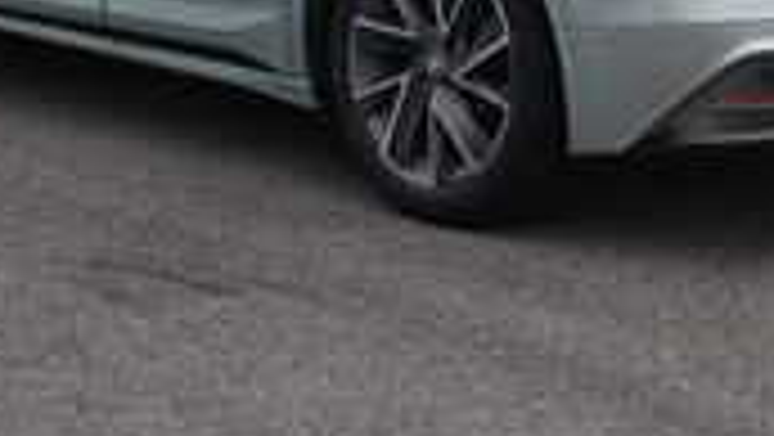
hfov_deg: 14.4
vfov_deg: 8.0
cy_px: -200
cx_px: 594
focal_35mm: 149
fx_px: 3056
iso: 200
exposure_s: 1/250
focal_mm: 26.5
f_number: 5.6
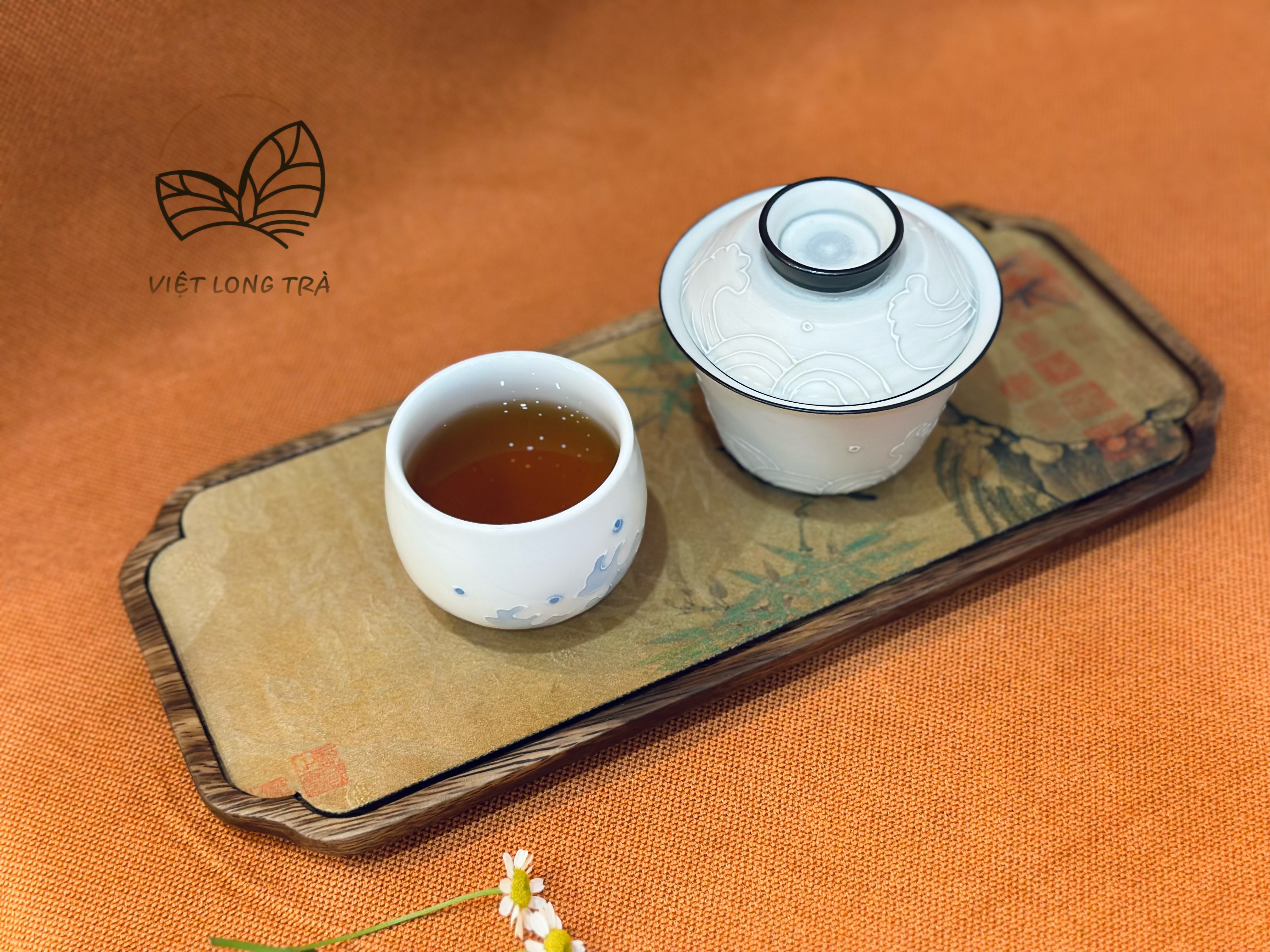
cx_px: 635
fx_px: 1761
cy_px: 476
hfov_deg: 39.7
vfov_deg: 30.3
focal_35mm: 48
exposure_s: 1/50
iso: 250
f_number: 1.78
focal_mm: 6.86
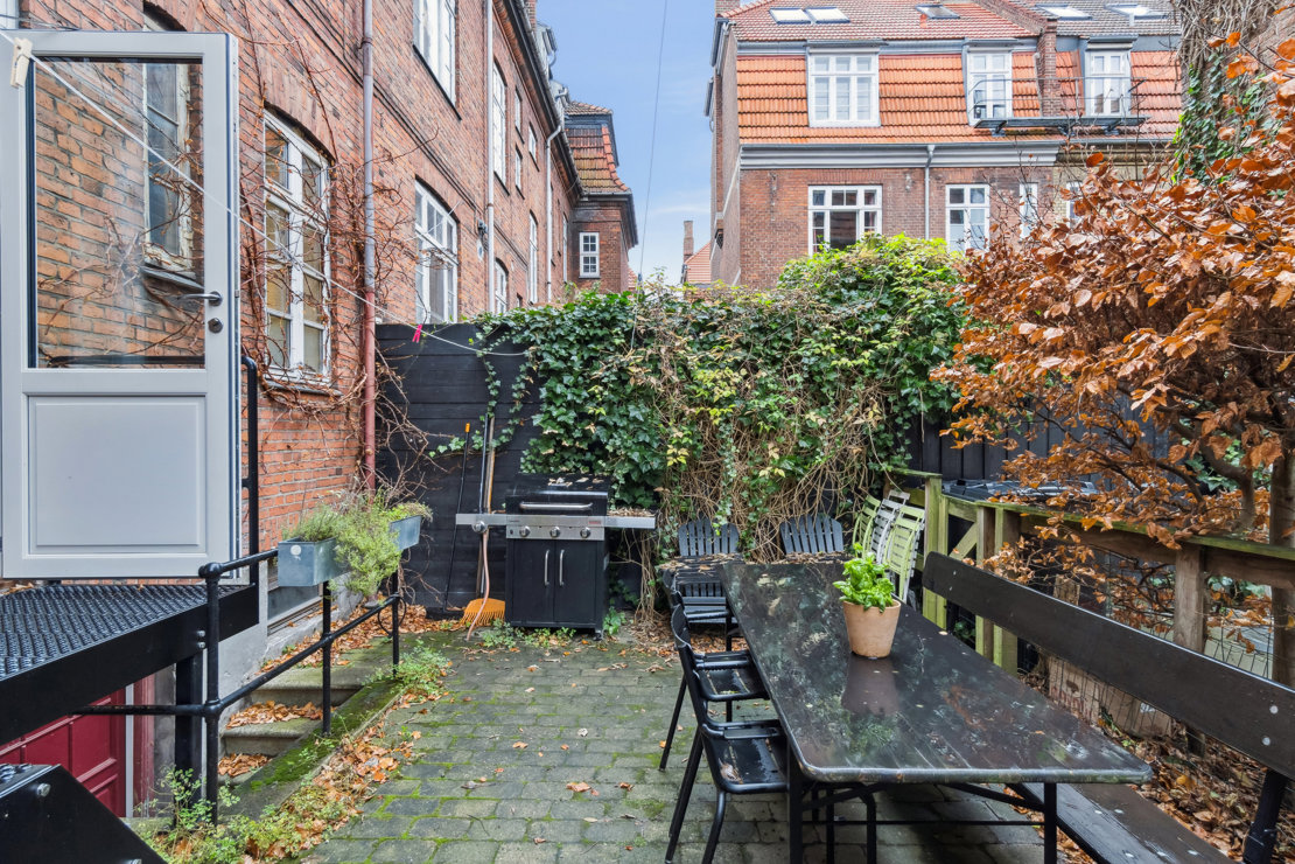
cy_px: 432
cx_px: 648
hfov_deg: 90.0
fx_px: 647
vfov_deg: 67.4
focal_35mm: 18
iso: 200
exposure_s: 1/13
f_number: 8
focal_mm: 12
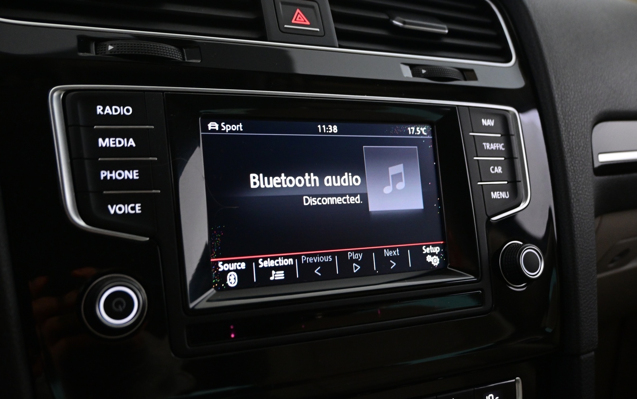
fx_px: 577
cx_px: 318
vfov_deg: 38.0
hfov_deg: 57.8
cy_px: 192
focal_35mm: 33
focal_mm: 21.5
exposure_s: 1/30
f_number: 4
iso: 2000
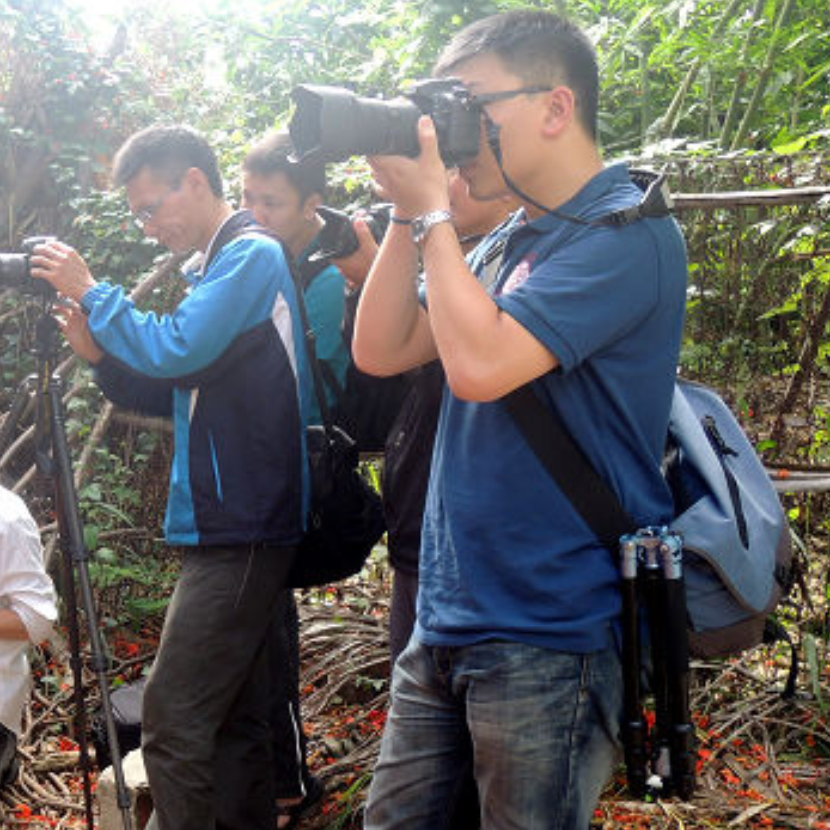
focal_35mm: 65
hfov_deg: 24.8
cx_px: -72
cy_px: 561
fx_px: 1763
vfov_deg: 26.3
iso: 100
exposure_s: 1/50
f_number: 3
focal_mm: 5.5
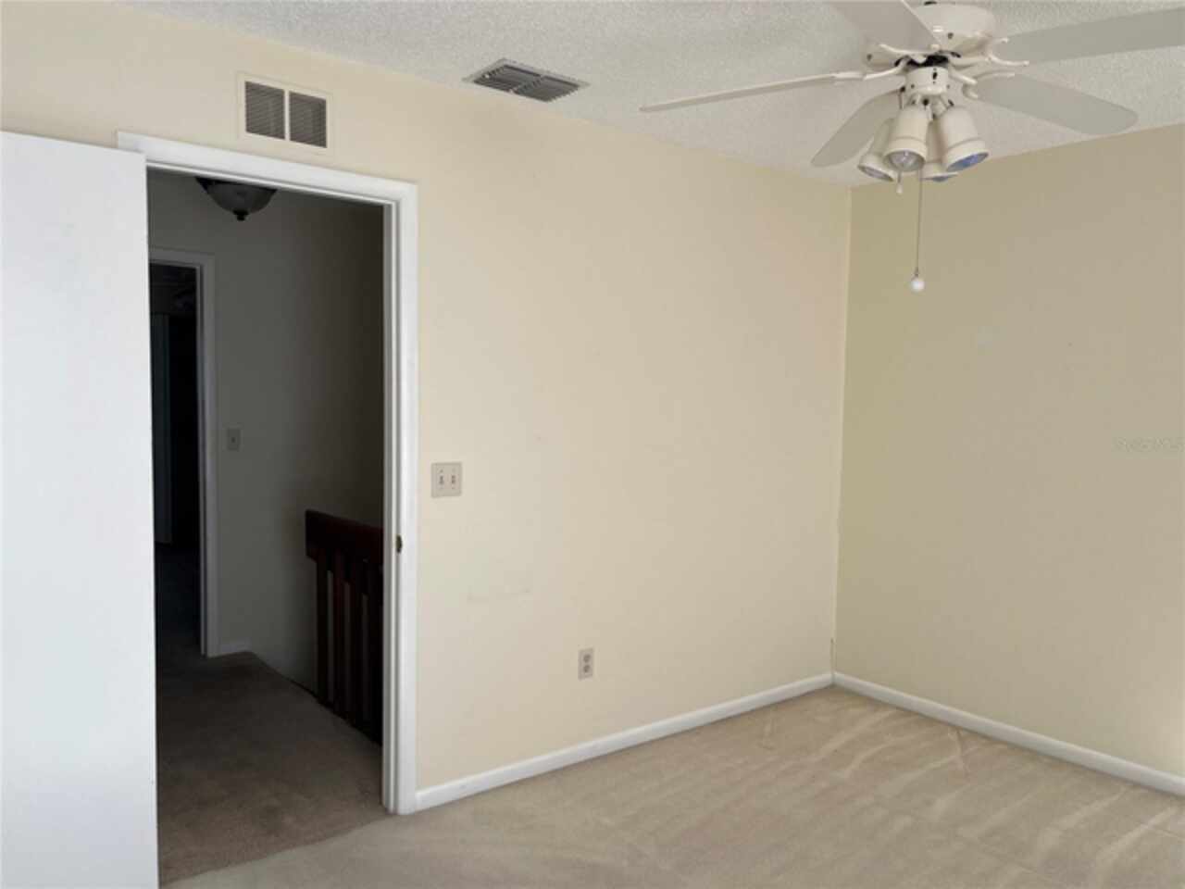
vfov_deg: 53.1
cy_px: 444
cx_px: 592
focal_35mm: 26
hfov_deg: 67.3
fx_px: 890
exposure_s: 1/288
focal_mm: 5.1
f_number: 1.6
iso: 40
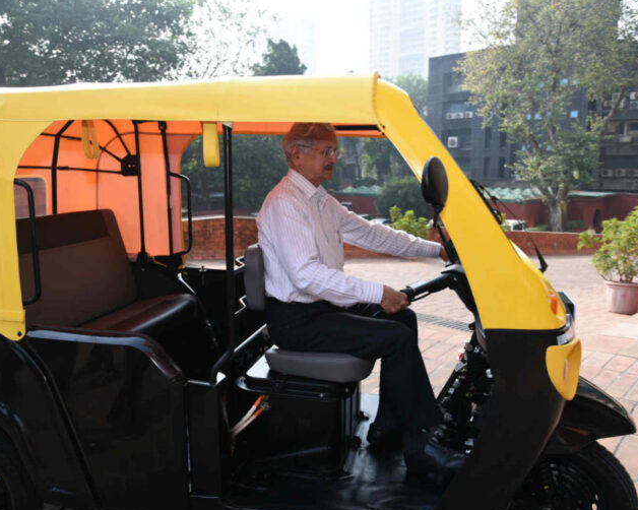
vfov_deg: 47.1
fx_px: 585
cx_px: 271
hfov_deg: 56.9
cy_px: 255
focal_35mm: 31
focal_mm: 27
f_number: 5.6
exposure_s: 1/160
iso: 100
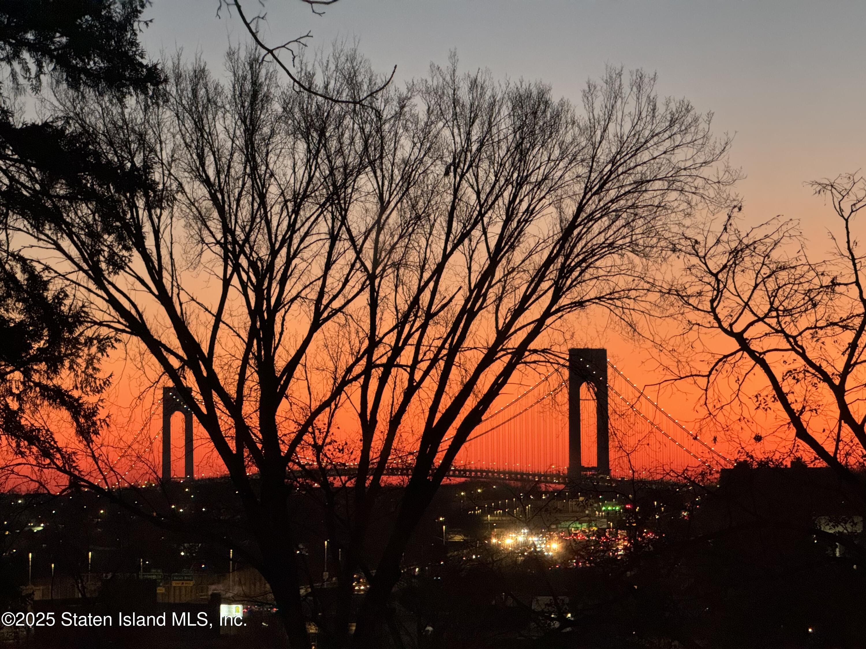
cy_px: 324
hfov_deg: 16.4
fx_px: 3002
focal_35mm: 120
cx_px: 433
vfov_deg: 12.3
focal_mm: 15.66
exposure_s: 1/40
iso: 1250
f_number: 2.8
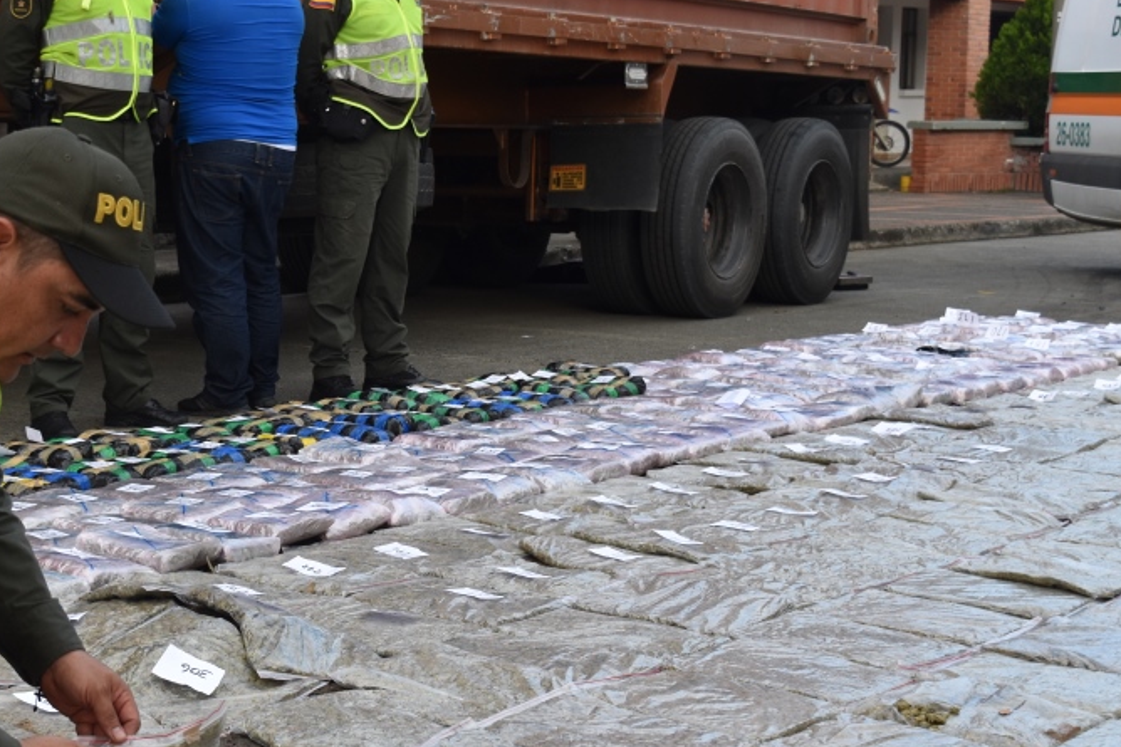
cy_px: 468
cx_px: 300
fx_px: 2148
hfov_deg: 28.9
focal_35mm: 69
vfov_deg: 19.7
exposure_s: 1/160
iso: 400
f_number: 6.3
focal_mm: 30
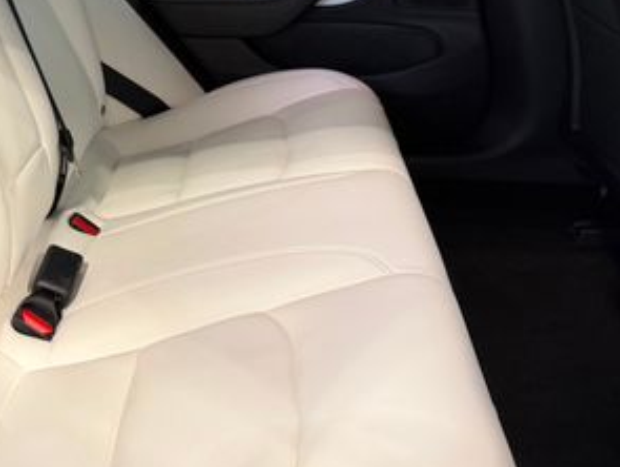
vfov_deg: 27.0
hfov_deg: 35.5
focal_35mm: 52
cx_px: 120
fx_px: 932
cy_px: 40
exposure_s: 1/41
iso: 160
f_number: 1.78
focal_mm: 6.76
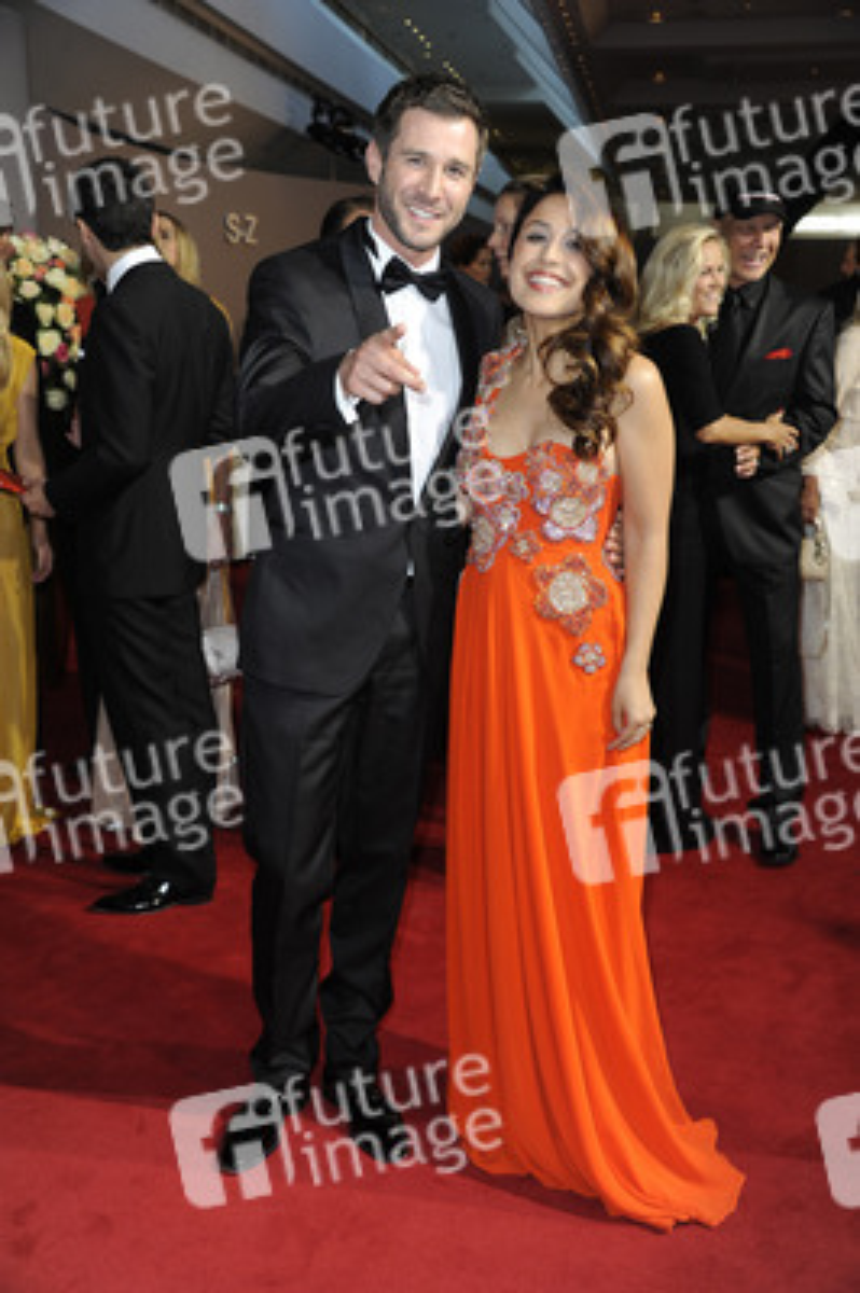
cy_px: 646
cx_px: 430
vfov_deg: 44.5
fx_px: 1579
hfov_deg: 30.5
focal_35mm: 44
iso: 640
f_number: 5.6
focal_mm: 44
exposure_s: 1/160
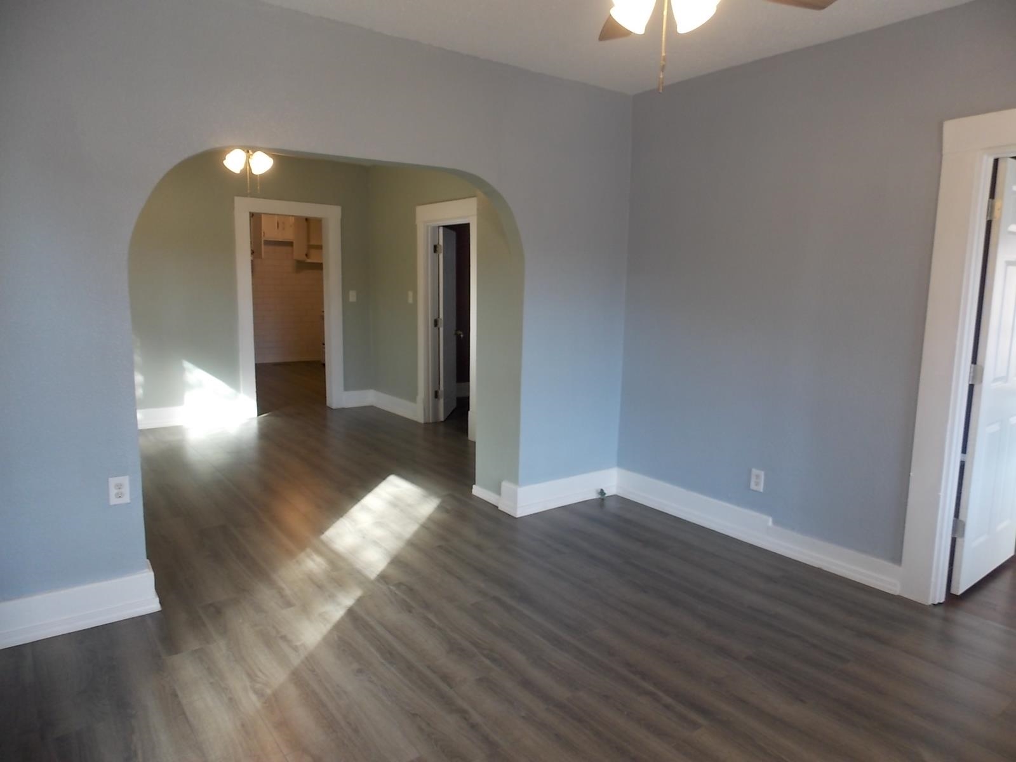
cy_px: 381
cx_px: 508
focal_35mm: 23
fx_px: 675
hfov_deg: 73.9
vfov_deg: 58.9
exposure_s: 1/30
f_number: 3.1
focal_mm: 4
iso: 100
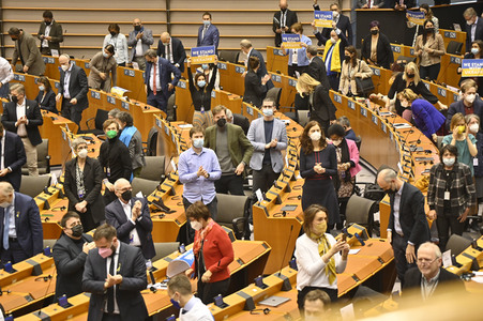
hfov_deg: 15.2
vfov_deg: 10.1
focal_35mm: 135
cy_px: 160
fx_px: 1810
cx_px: 242
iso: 2500
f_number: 5.6
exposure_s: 1/200
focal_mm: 135
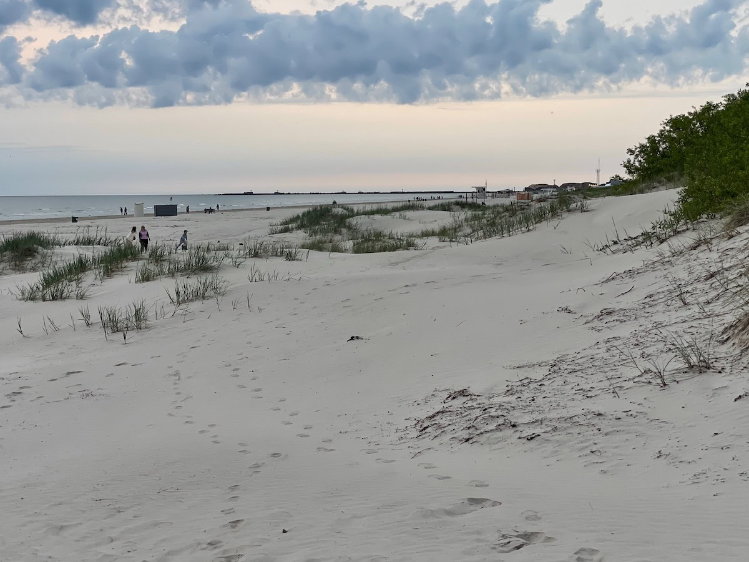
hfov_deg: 36.8
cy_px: 281
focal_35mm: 52
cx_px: 374
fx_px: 1125
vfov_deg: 28.0
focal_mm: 6
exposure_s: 1/631
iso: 25
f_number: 2
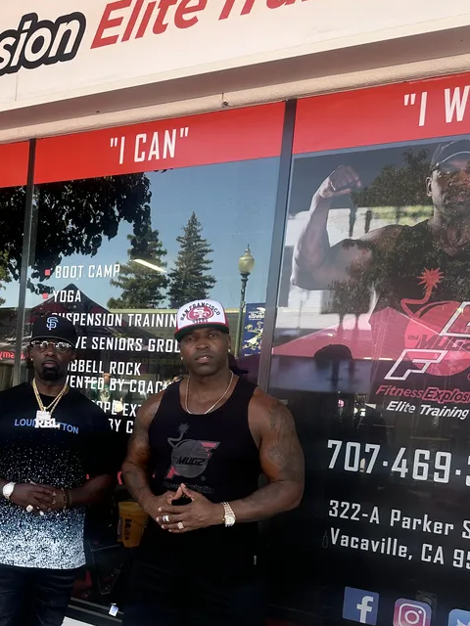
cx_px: 96
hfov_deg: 34.9
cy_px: 425
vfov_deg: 46.0
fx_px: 724
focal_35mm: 40
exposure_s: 1/341
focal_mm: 6.86
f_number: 1.78
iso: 80
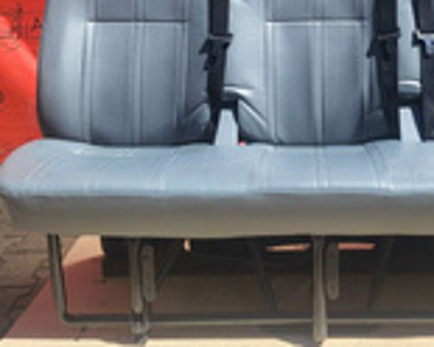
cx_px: 305
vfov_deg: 24.6
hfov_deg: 31.6
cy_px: -3
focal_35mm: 59
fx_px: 758
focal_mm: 5.4
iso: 40
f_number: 1.8
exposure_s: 1/1493
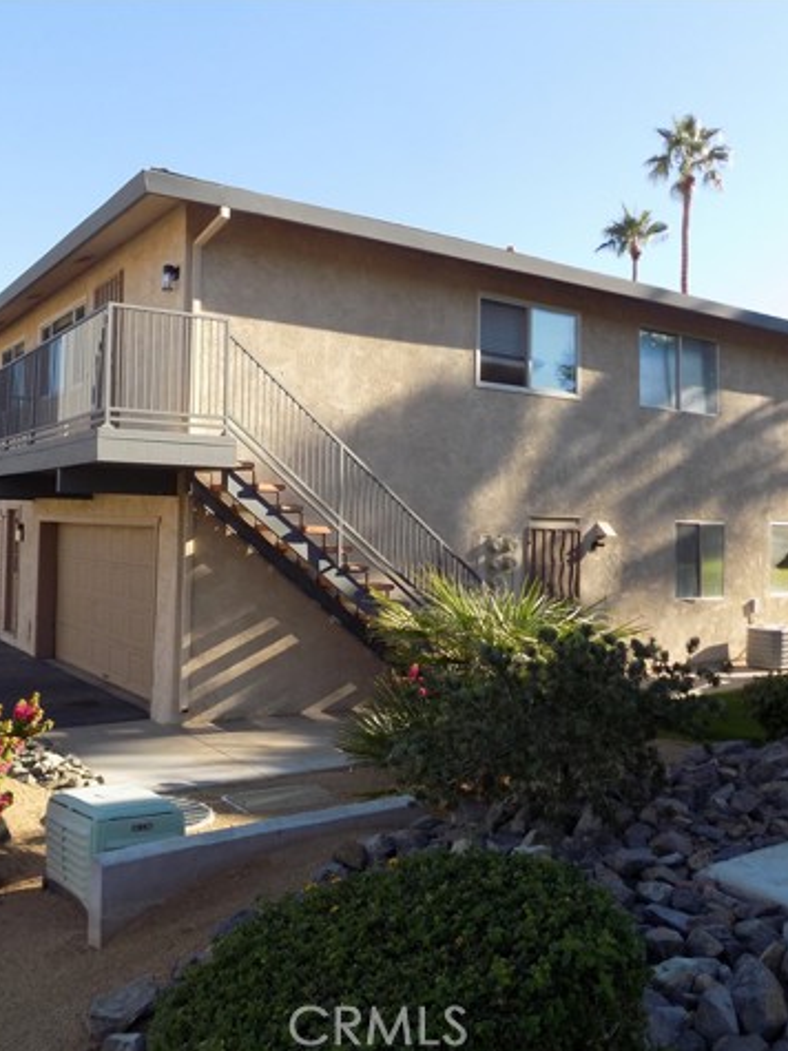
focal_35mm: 31
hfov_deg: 45.4
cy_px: 527
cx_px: 374
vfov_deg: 58.4
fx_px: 941
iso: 80
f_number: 3.1
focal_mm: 4
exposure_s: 1/320
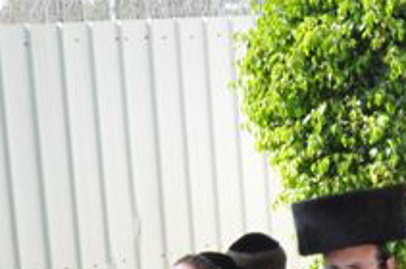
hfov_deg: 15.6
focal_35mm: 131
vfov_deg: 9.9
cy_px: 488
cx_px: 310
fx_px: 1475
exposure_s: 1/160
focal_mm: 18
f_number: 6.3
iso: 200
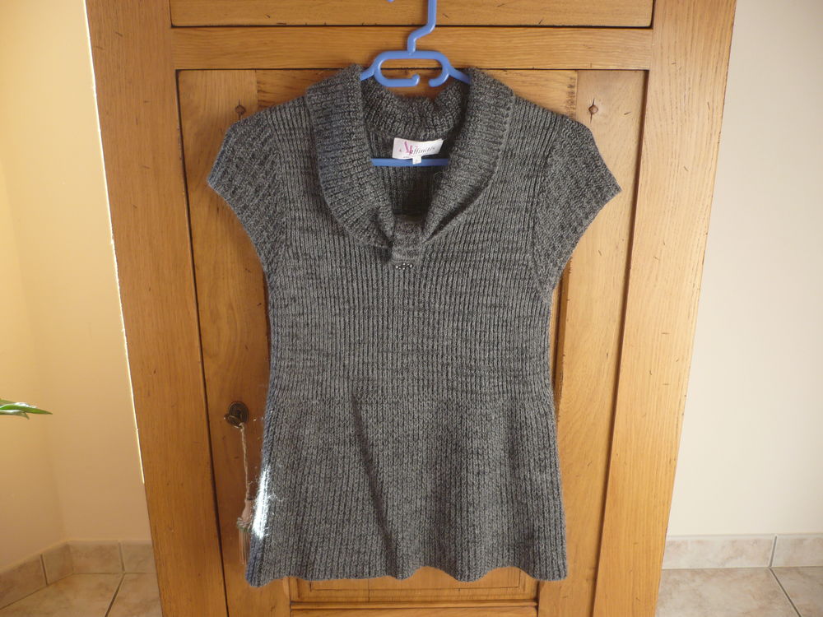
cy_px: 308
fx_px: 832
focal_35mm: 35
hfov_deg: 52.6
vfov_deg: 40.7
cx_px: 412
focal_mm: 5.8
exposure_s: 1/60
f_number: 2.8
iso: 100
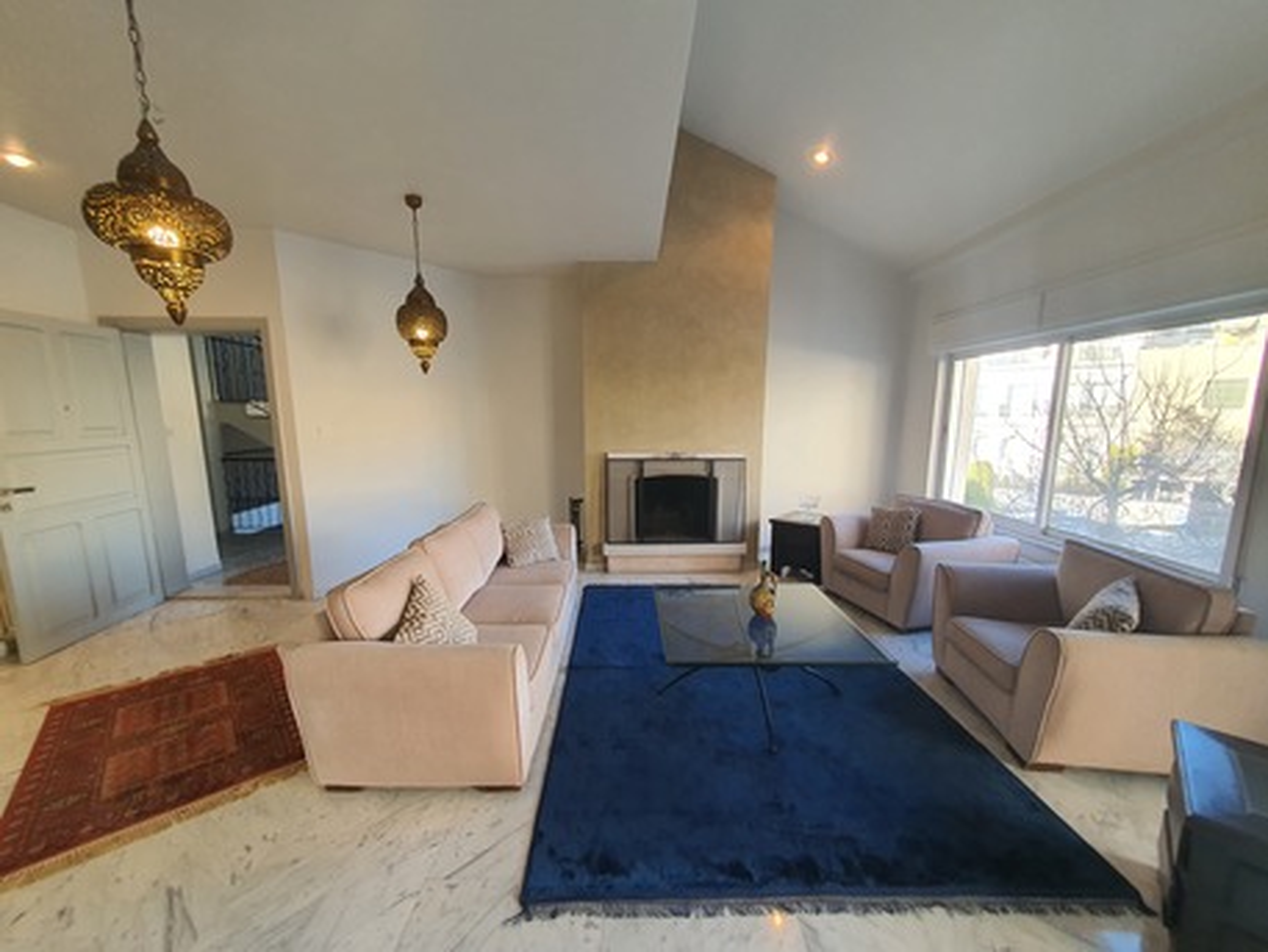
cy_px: 476
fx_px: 476
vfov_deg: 89.9
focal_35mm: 13
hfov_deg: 106.2
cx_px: 634
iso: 64
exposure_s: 1/50
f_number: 2.2
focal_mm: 1.8
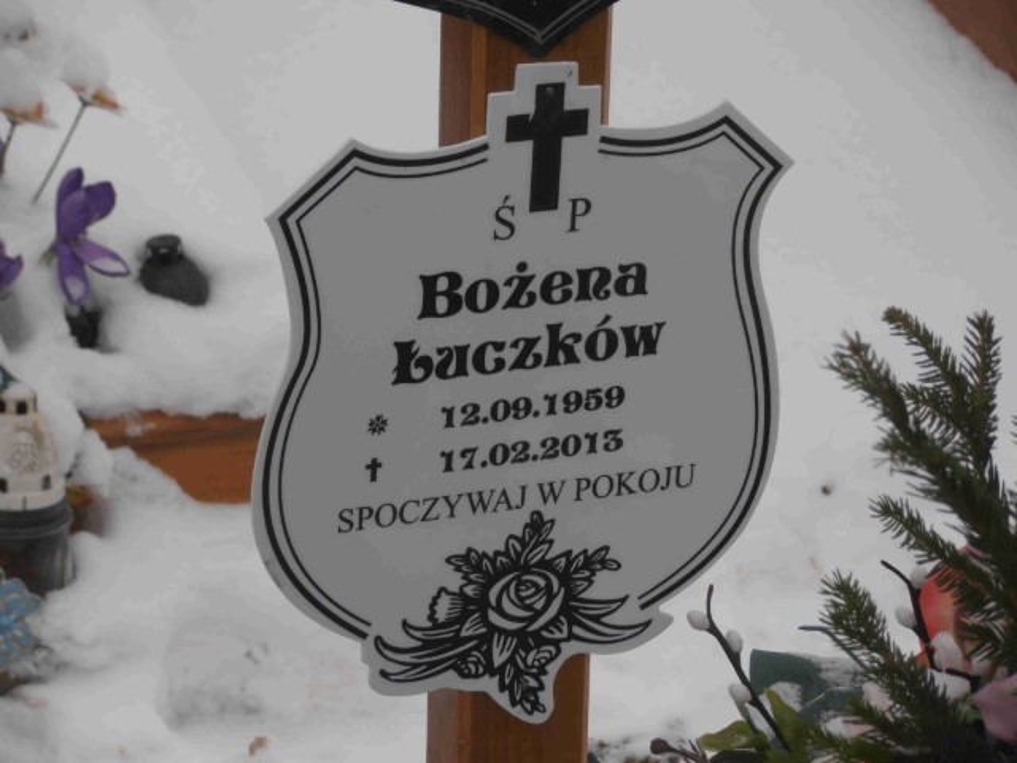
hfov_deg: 11.9
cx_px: 508
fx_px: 4877
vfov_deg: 8.9
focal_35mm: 166
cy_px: 382
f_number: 5.9
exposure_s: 1/500
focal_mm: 29.44
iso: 80
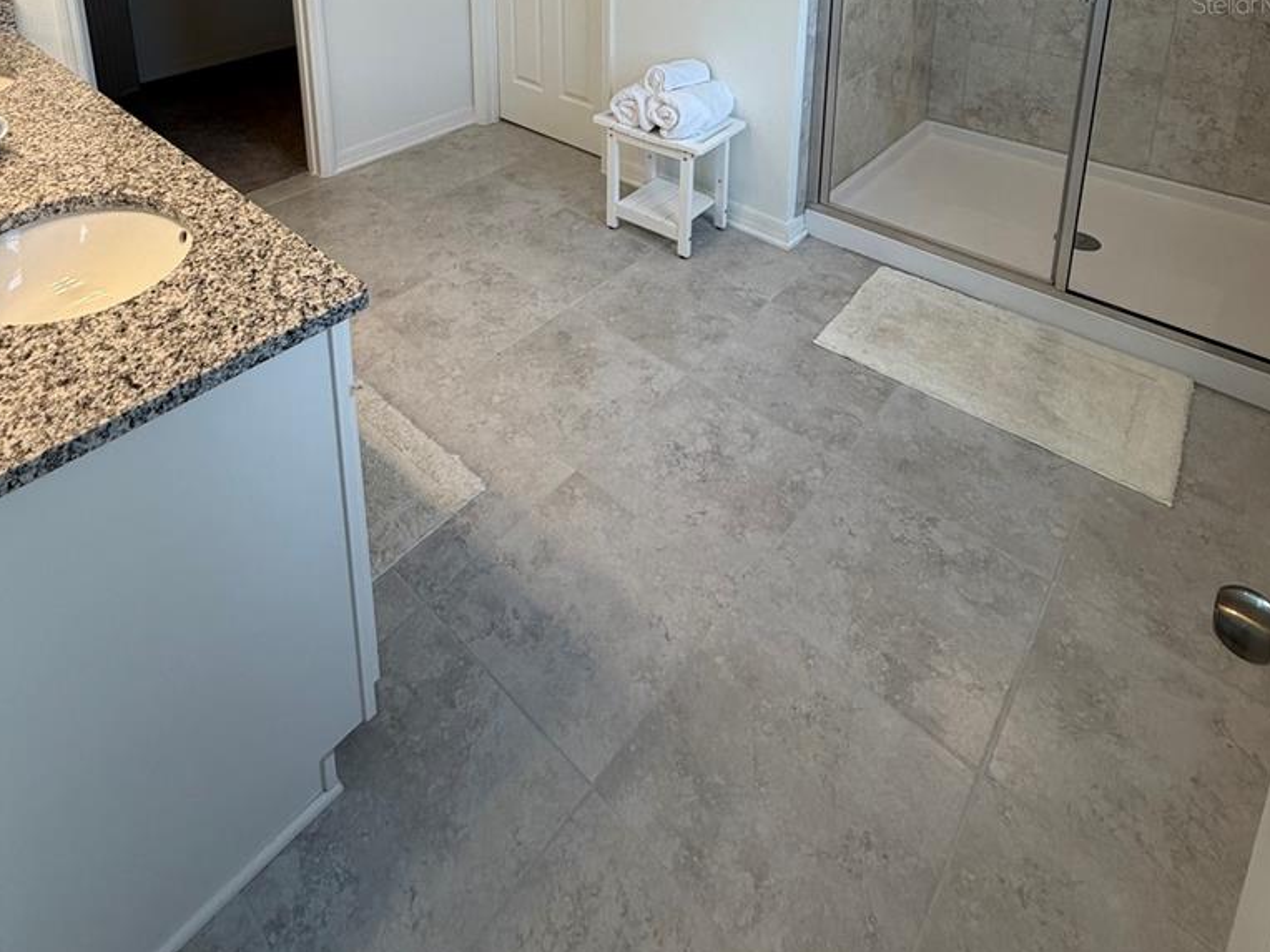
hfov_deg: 76.1
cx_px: 562
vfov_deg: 49.9
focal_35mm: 22
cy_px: 3
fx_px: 807
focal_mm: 2.22
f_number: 2.2
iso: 125
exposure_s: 1/120
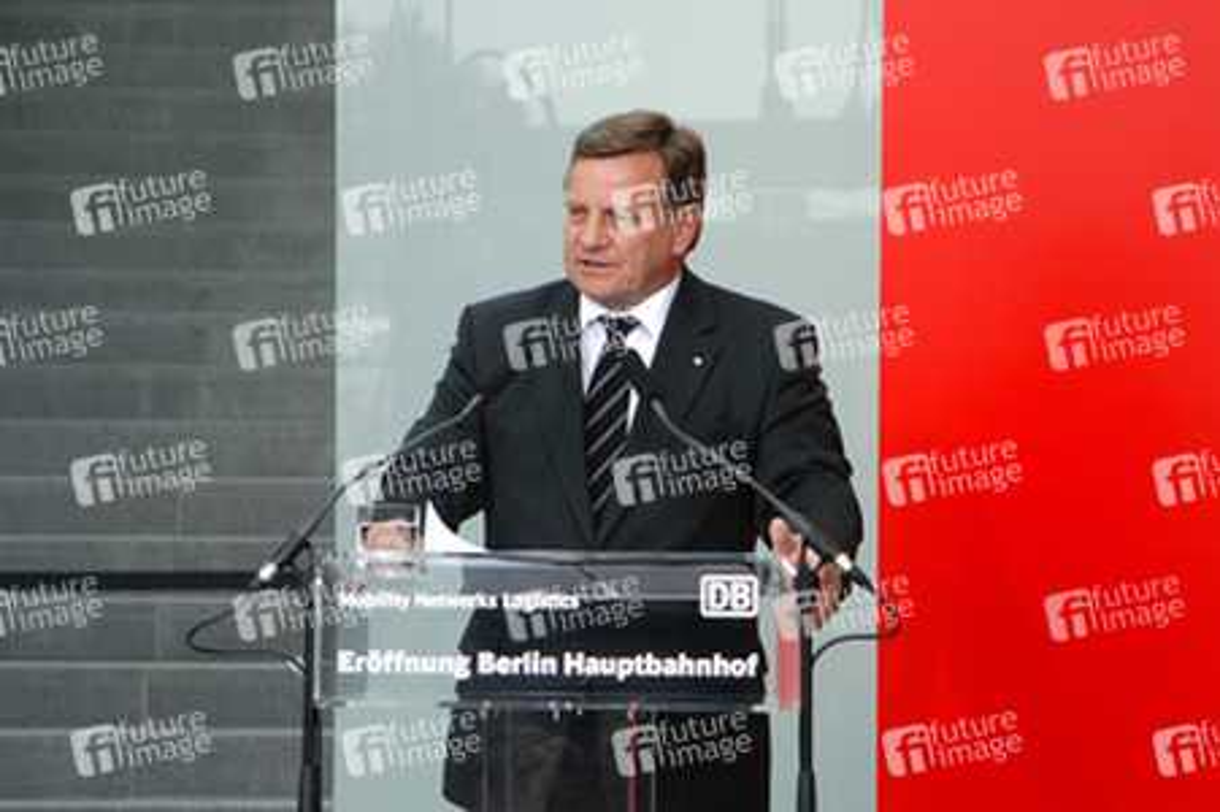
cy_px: 406
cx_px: 610
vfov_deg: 7.6
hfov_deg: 11.4
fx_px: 6095
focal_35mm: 180
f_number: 5.6
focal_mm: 120
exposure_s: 1/50
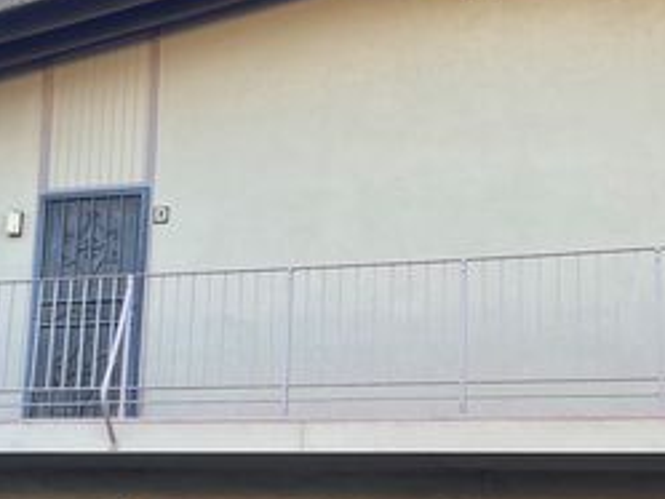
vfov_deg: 23.5
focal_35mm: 62
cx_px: 270
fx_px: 1192
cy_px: 340
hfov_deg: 31.1
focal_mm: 5.7
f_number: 1.5
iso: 40
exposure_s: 1/286
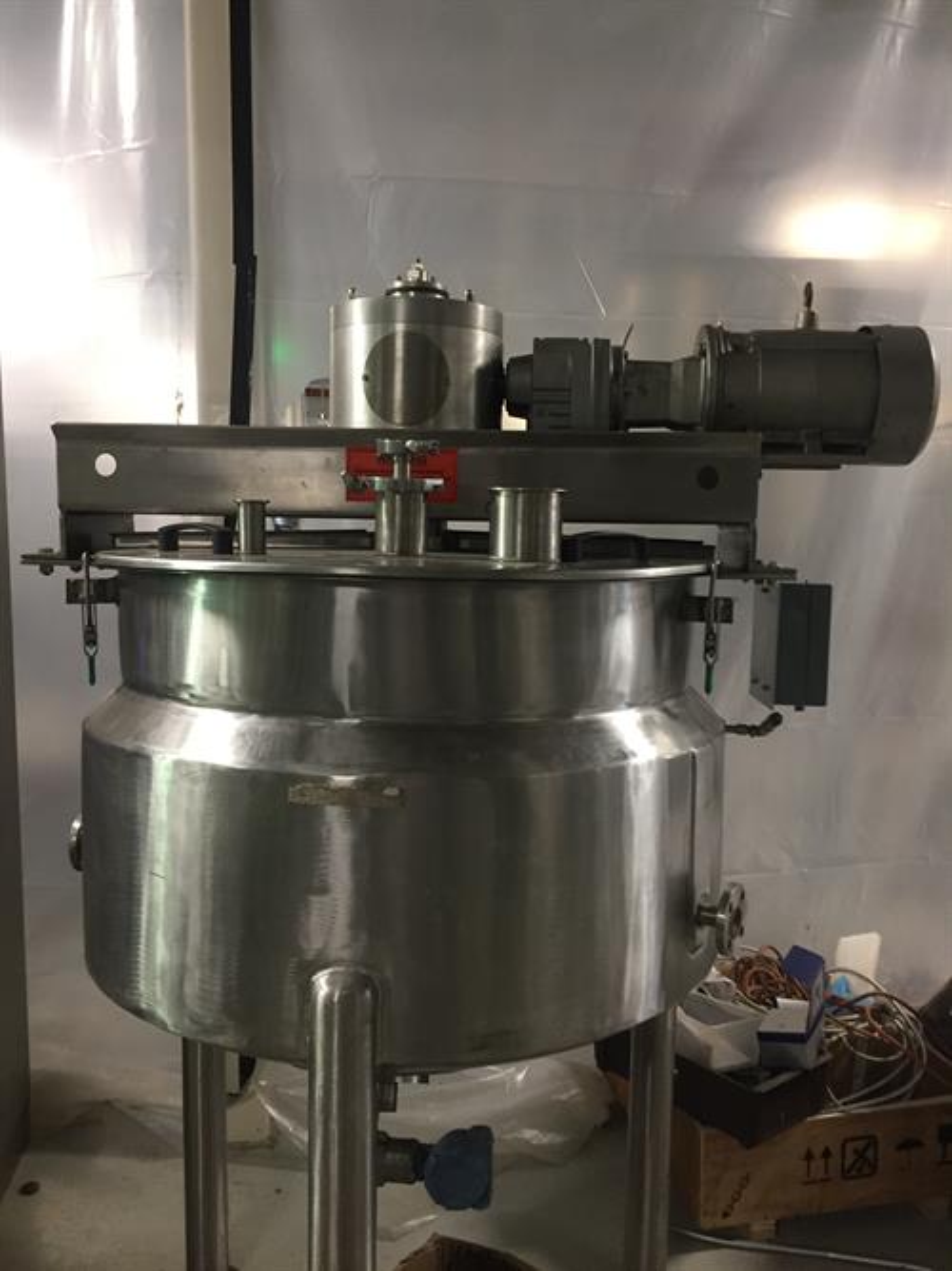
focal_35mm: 29
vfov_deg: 61.7
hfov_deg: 48.2
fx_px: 1064
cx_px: 476
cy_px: 636
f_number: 2.2
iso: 125
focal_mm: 4.15
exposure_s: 1/30
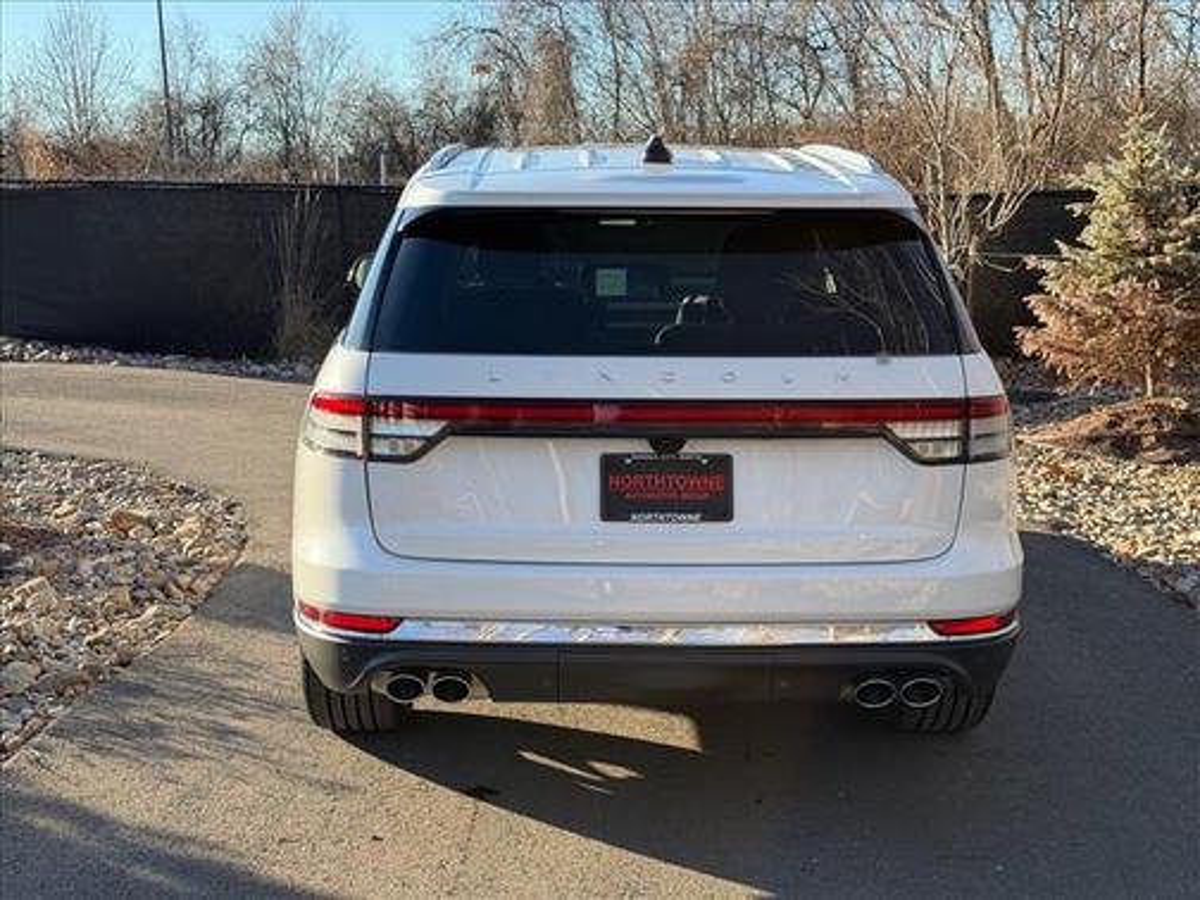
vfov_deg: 30.3
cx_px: 600
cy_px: 450
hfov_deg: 39.7
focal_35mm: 48
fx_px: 1664
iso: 100
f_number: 1.78
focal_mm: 6.76
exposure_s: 1/1575
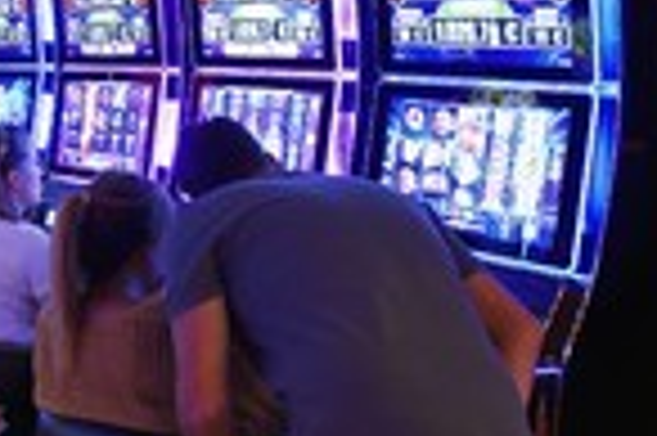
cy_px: 76
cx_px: -126
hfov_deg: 26.2
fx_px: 1258
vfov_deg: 19.5
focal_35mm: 69
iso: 1600
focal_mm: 24
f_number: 7.1
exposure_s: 1/20
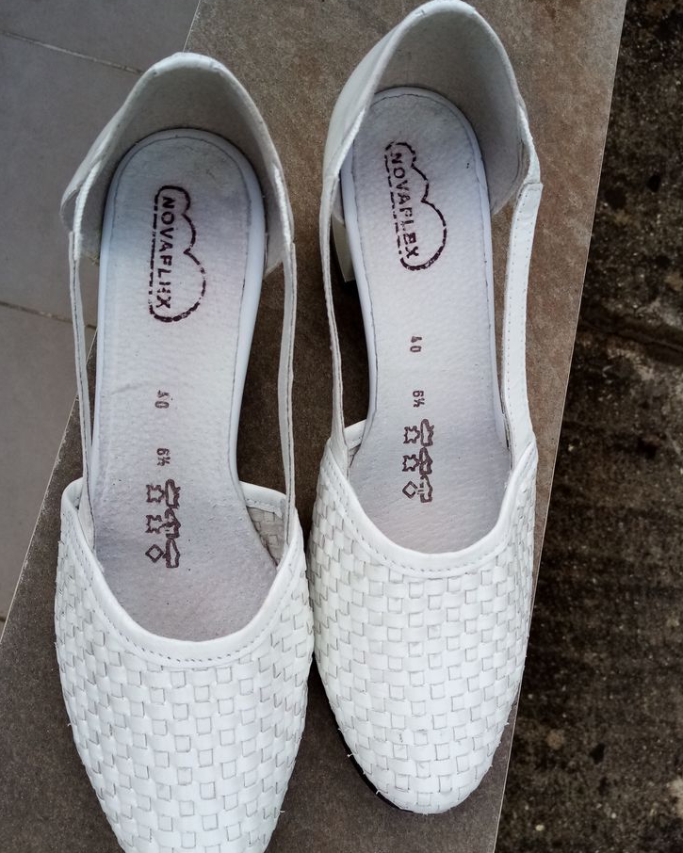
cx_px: 335
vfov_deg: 62.2
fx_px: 707
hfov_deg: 51.5
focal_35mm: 28
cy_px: 428
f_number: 1.8
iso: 103
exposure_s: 1/1182
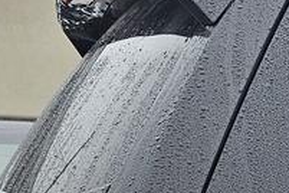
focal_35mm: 152
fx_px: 1220
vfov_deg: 8.2
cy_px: 475
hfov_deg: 11.1
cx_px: 719
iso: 10
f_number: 1.7
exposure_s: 1/149
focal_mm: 6.3
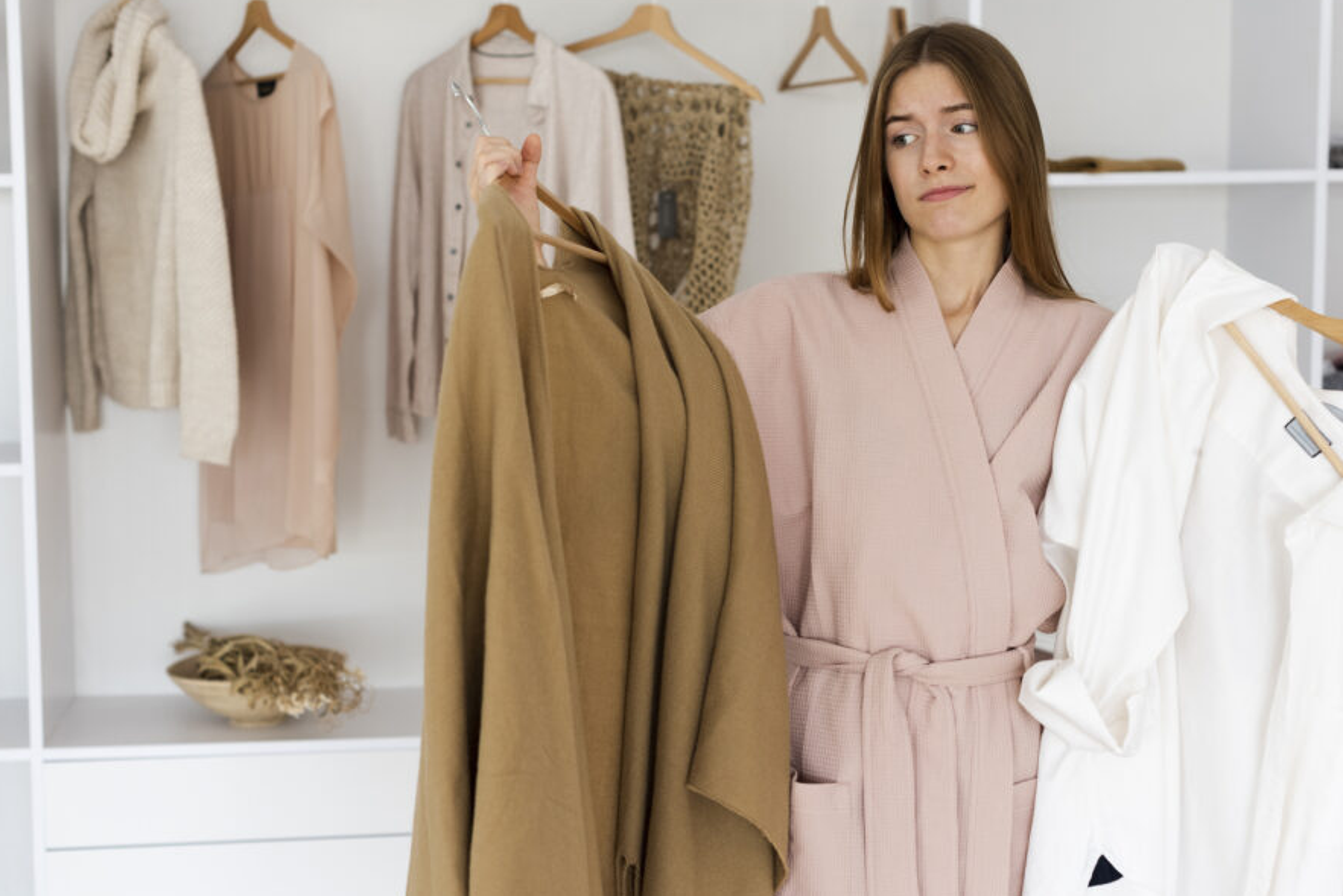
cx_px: 698
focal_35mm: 58
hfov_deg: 34.5
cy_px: 450
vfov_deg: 23.4
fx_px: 2164
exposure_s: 1/160
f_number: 3.2
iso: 400
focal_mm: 50
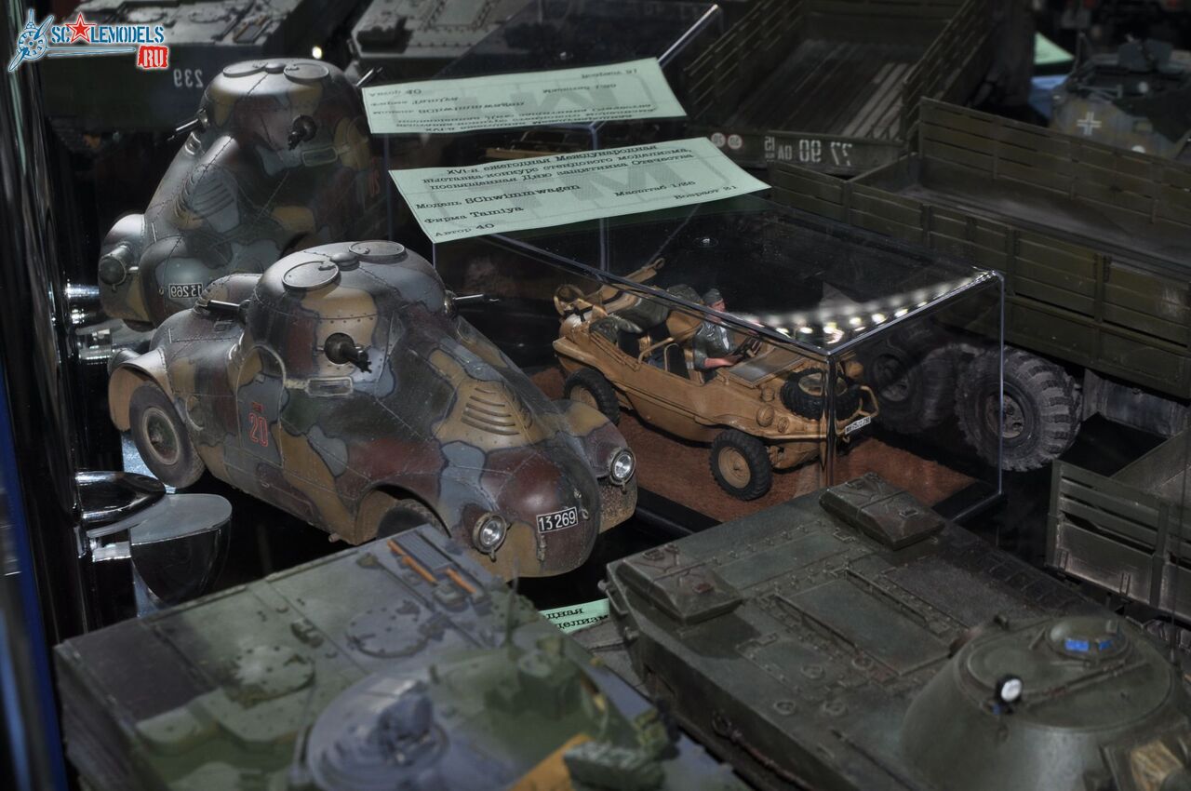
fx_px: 2478
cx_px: 596
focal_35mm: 75
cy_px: 396
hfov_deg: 27.0
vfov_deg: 18.1
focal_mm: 50
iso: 200
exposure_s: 1/200
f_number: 11
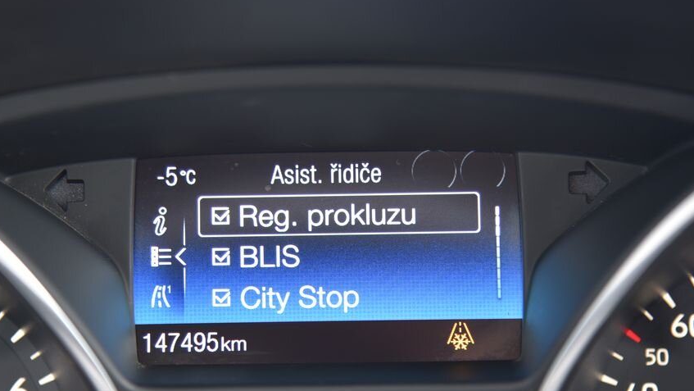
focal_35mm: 152
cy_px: 210
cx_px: 319
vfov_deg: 8.0
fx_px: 2798
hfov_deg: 14.1
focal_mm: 120
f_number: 4
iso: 500
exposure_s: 1/15
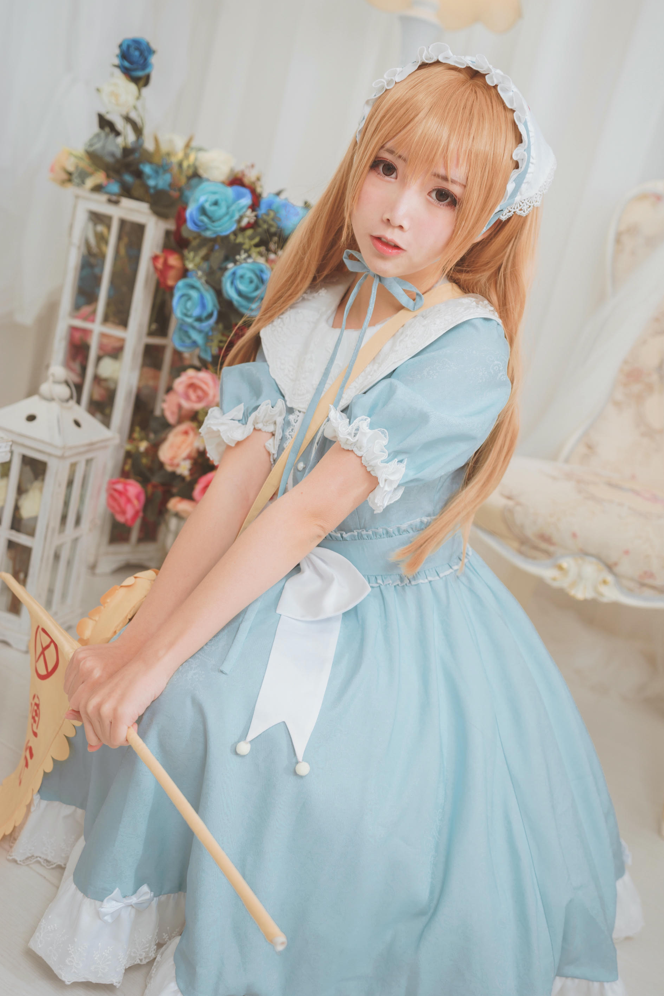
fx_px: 1024
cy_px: 493
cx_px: 343
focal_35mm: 37
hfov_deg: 35.9
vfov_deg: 51.9
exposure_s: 1/80
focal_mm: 35
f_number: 2.8
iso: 160
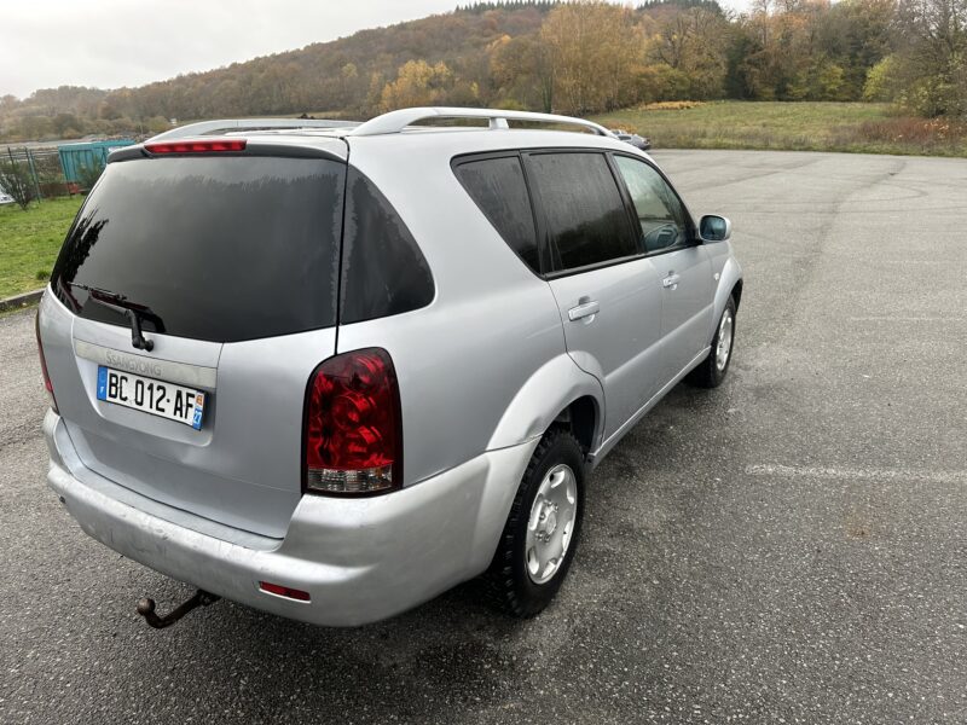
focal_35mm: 24
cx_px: 484
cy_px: 362
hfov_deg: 71.6
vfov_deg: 56.8
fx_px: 670
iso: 80
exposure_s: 1/318
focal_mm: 6.86
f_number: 1.78
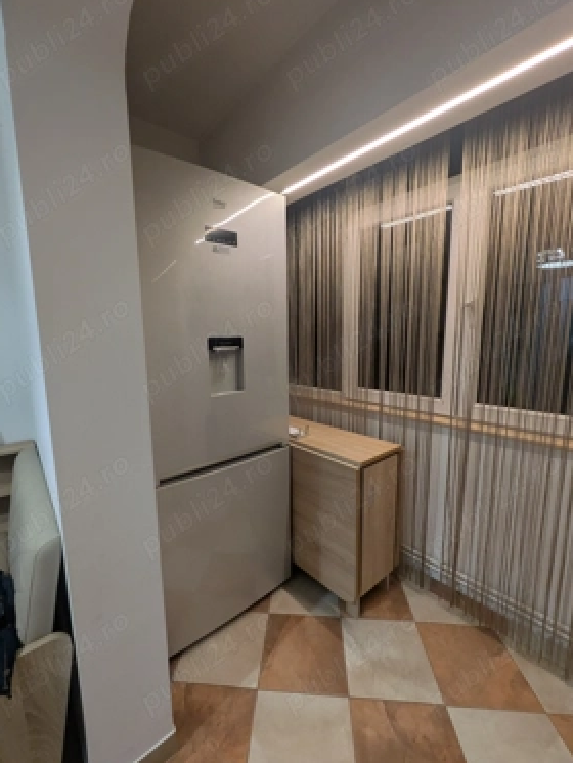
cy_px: 383
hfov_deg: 81.8
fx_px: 331
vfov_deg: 98.2
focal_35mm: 15
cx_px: 278
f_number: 2.2
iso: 309
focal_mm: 1.83
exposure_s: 1/50
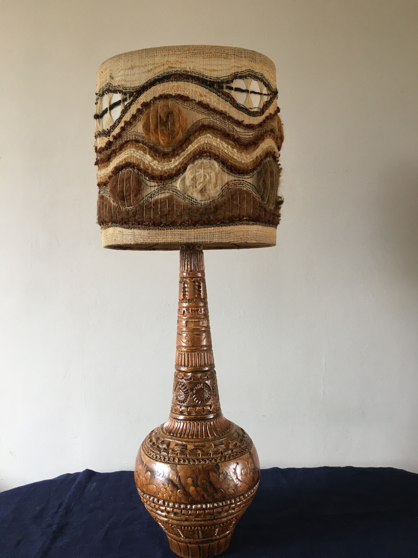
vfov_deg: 61.7
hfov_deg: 48.2
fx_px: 467
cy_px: 279
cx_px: 209
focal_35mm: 29
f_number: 2.2
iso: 100
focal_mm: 4.15
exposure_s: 1/33
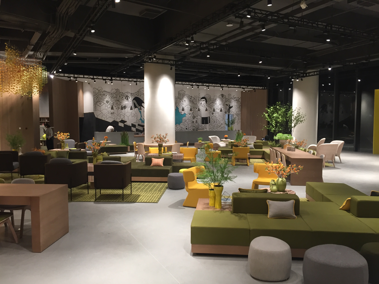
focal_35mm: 29
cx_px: 190
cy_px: 142
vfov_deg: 48.2
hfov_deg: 61.7
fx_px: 318
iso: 100
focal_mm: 4.15
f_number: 2.2
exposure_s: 1/33
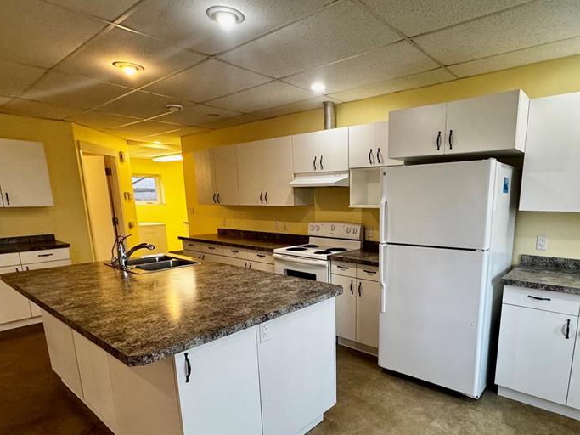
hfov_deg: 78.1
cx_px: 349
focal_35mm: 21
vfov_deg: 62.6
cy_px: 271
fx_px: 352
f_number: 2.2
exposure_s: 1/120
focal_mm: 2.22
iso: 250
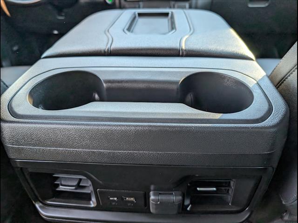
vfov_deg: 56.8
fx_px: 207
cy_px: 112
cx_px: 149
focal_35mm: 24
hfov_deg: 71.6
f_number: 1.68
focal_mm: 6.9
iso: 343
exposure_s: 1/233
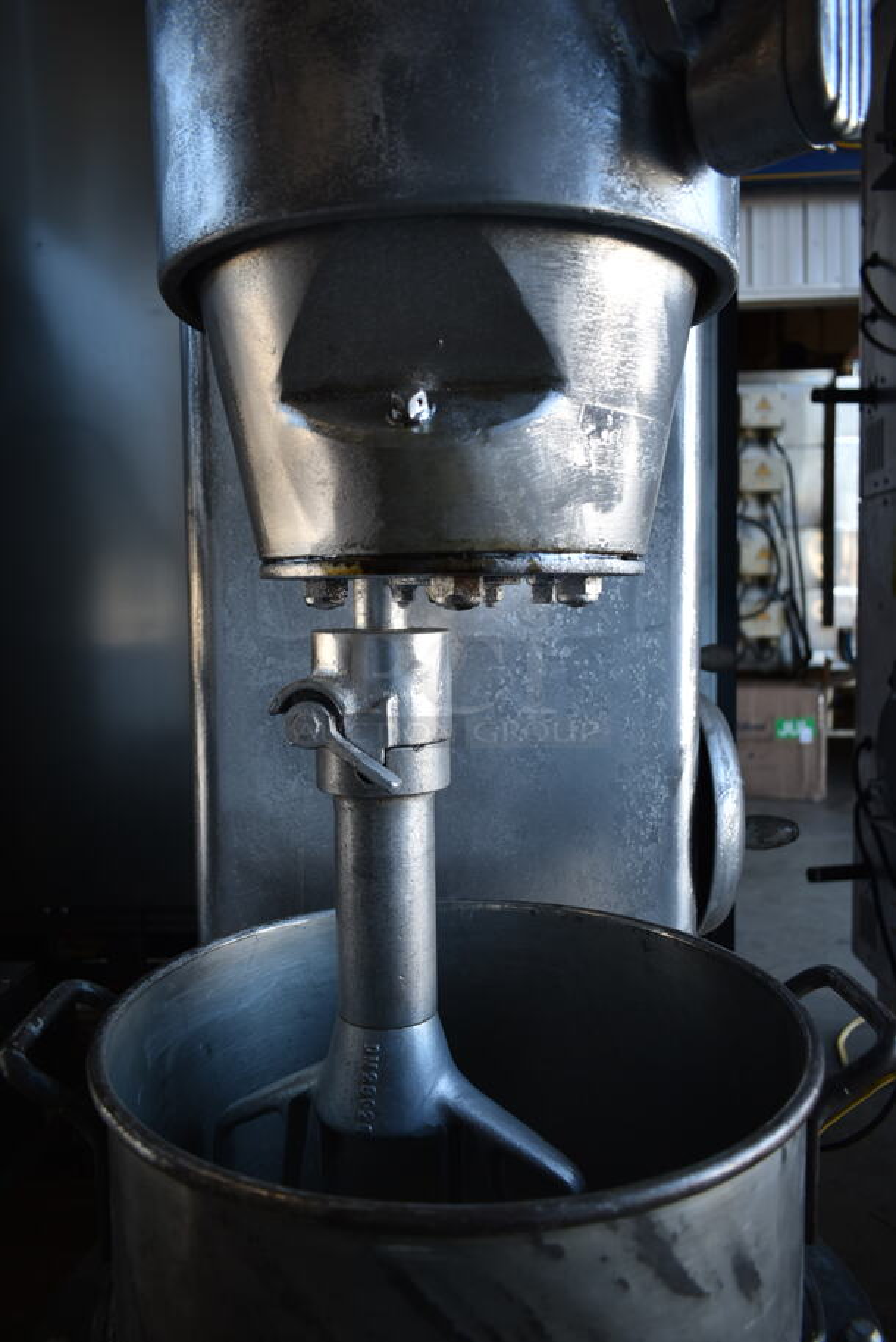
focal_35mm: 27
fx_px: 1006
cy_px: 671
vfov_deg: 67.3
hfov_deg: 48.0
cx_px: 448
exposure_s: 1/50
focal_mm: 18
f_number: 3.5
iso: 100
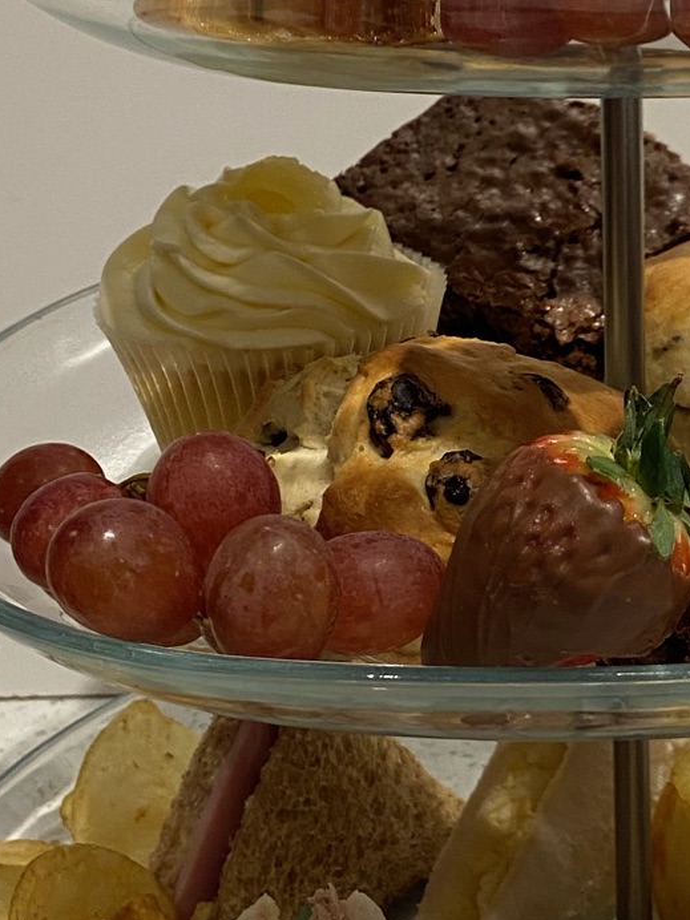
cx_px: 612
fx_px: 2046
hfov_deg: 18.8
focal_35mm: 77
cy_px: 479
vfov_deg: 25.3
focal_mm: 4.25
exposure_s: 1/50
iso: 100
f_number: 1.8
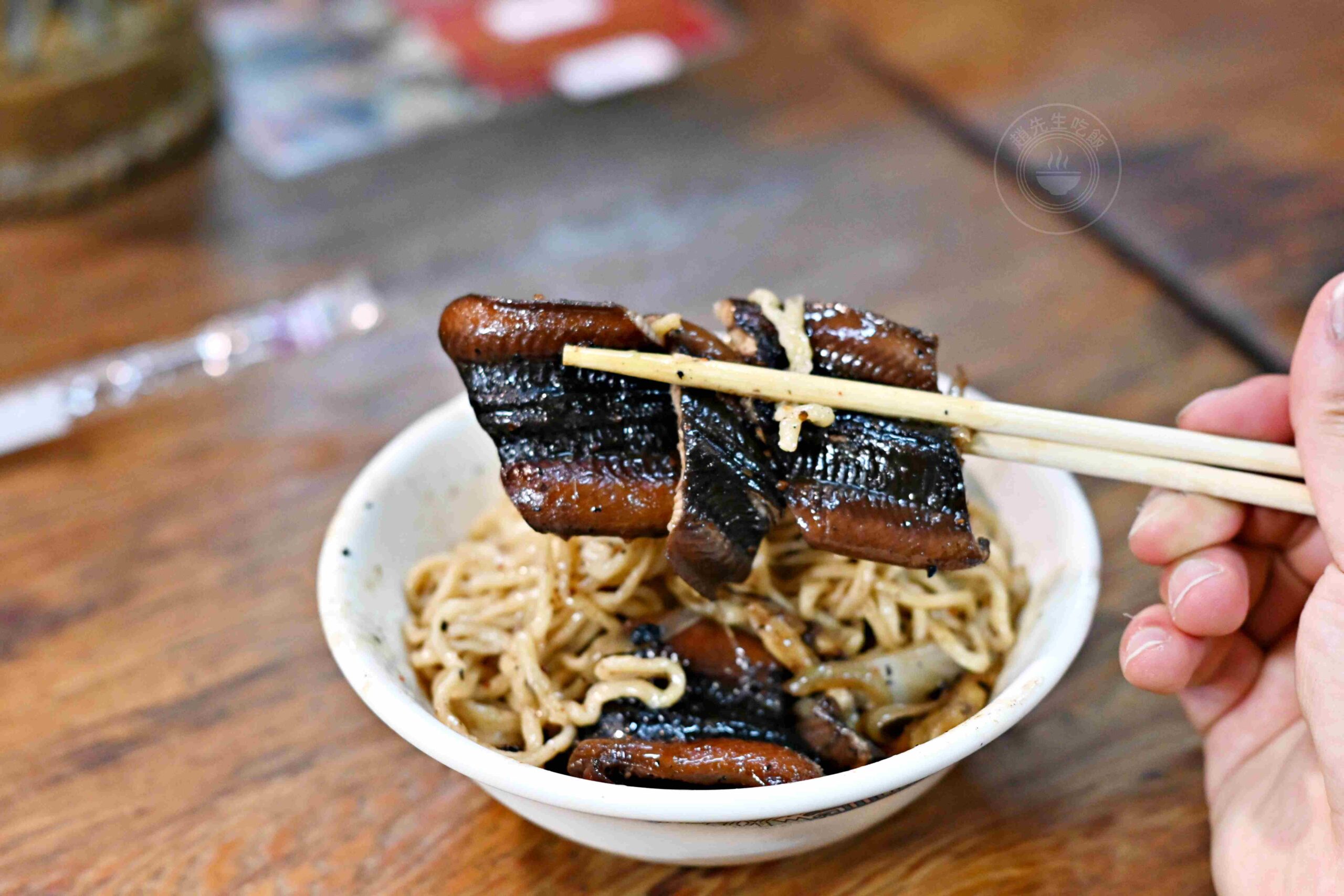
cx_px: 672
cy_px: 448
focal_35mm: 75
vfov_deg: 18.2
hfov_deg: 27.0
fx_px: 2800
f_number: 2.5
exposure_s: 1/200
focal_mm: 50
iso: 1800
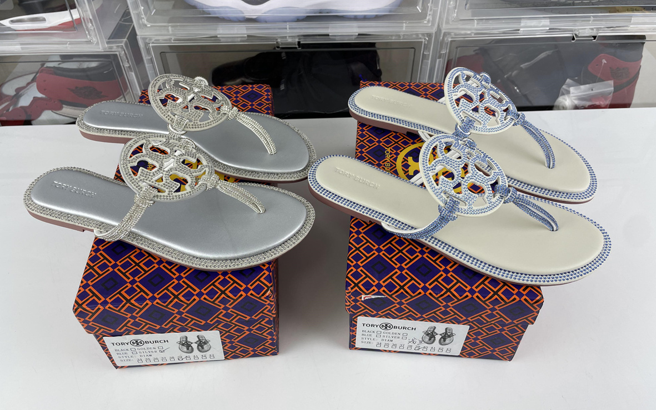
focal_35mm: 28
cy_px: 180
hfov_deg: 66.5
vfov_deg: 44.4
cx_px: 329
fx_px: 501
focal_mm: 4.2
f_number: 1.6
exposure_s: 1/186
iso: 32
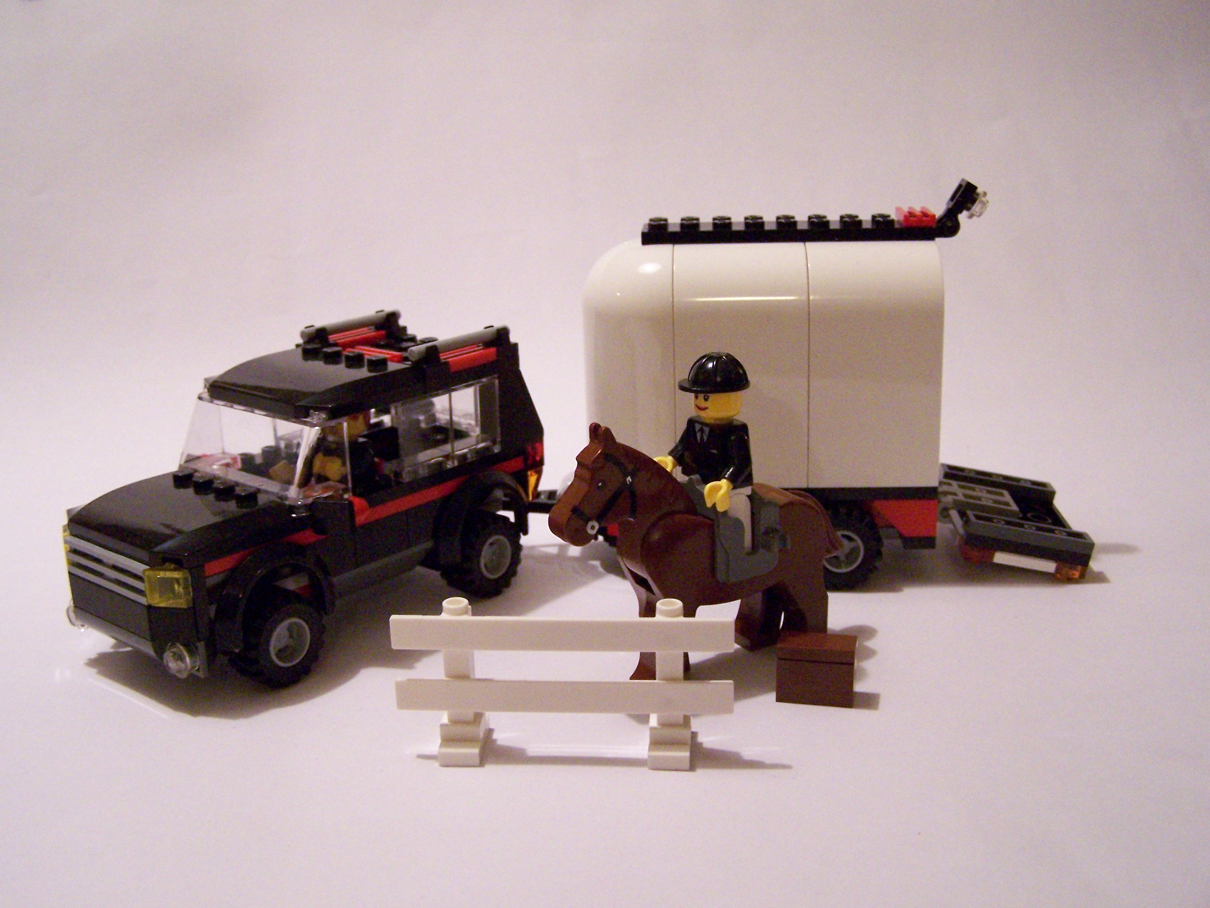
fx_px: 1328
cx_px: 605
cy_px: 454
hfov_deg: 49.0
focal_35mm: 38
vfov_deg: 37.7
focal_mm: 6.3
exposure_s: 1/20
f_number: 2.8
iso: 400
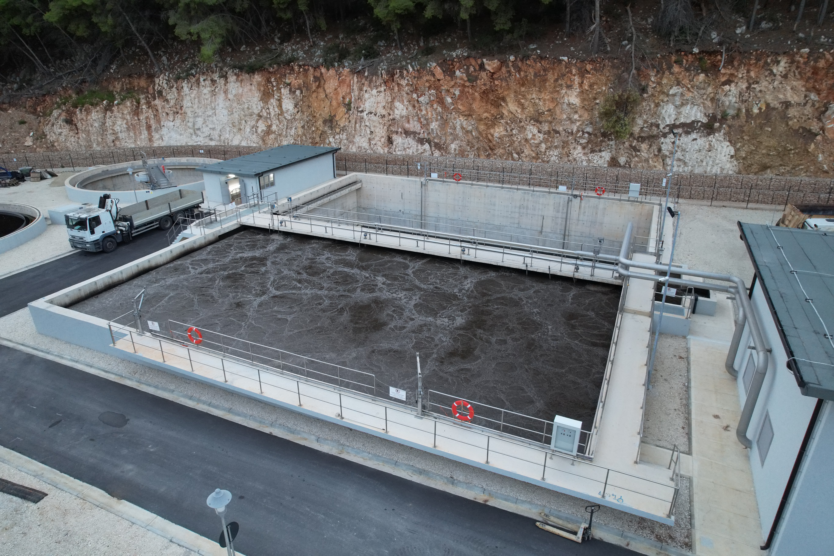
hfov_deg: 78.6
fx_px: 510
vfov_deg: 57.2
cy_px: 278
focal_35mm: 22
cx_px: 417
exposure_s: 1/160
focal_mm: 8.38
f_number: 2.8
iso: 800
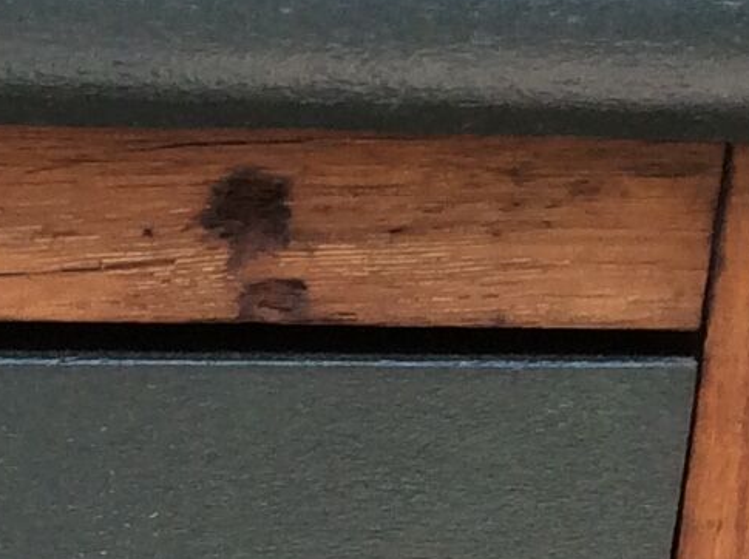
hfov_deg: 11.1
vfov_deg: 8.0
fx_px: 3694
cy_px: 1333
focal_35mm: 171
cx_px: -415
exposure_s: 1/161
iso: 32
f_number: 2.4
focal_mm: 3.3
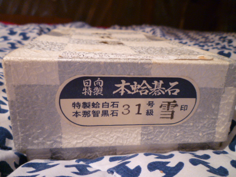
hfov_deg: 61.7
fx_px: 198
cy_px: 88
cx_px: 118
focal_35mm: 29
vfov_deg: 48.2
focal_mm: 5.2
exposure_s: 1/10
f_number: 3.3
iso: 400
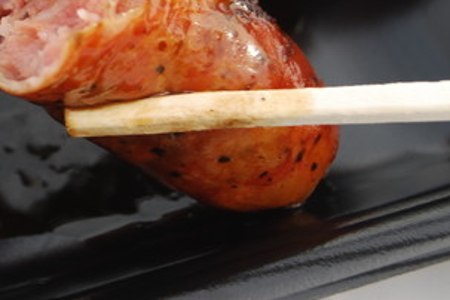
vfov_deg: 14.1
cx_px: 12
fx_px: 1187
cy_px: -10
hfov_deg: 20.8
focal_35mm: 95
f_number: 5.6
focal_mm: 30
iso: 110
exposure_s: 1/125
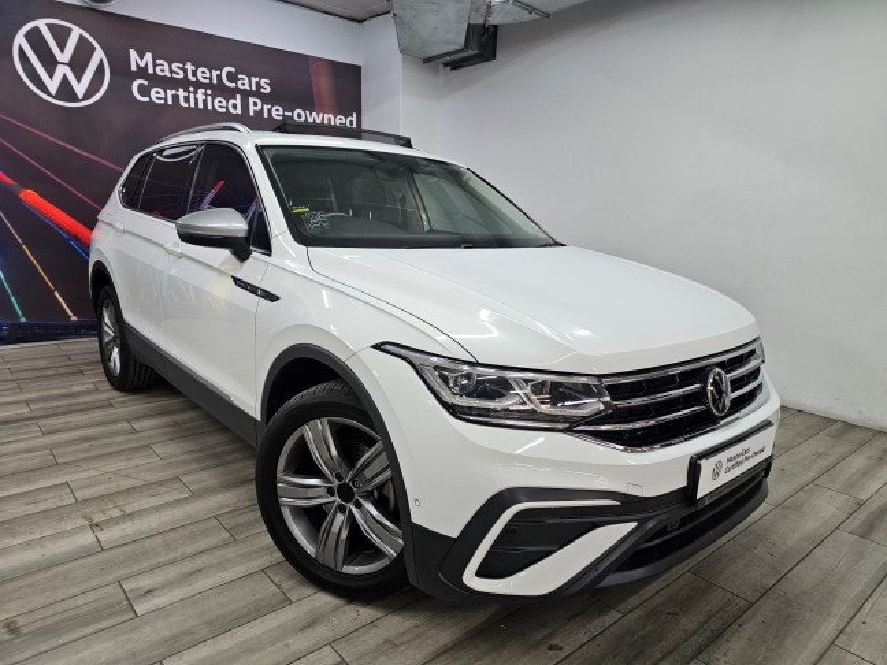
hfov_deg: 73.9
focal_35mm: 23
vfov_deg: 58.9
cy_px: 332
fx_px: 589
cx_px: 444
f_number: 1.7
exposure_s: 1/100
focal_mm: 6.3
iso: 250
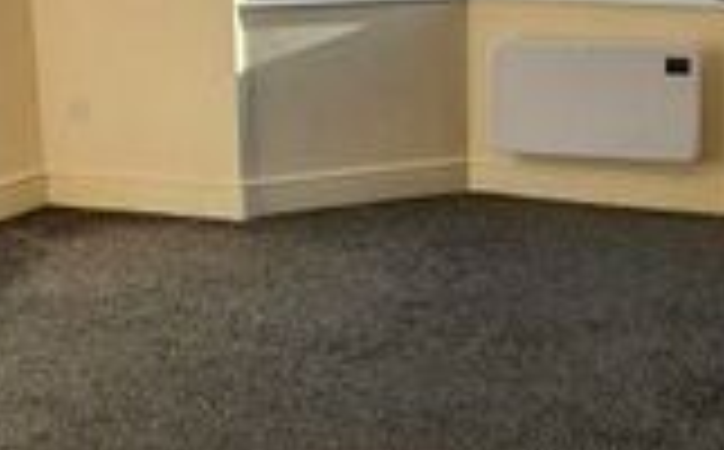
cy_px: 133
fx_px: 1182
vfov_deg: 21.4
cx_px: 513
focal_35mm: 60
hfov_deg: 33.6
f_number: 2.2
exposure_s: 1/273
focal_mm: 1.8
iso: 50
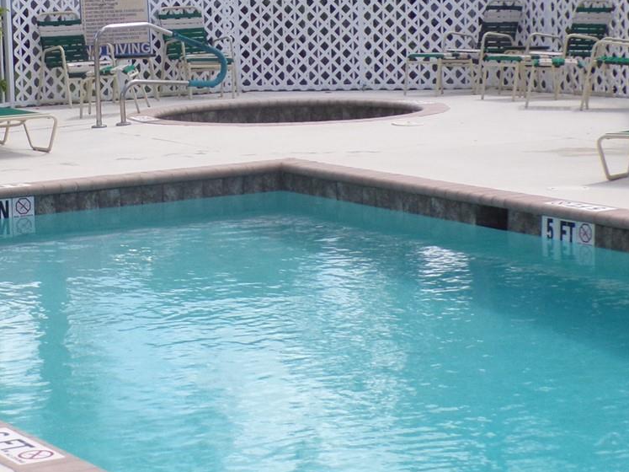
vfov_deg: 14.0
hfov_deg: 18.7
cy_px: 79
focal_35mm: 105
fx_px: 1908
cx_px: 269
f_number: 5.1
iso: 80
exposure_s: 1/300
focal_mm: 8.7
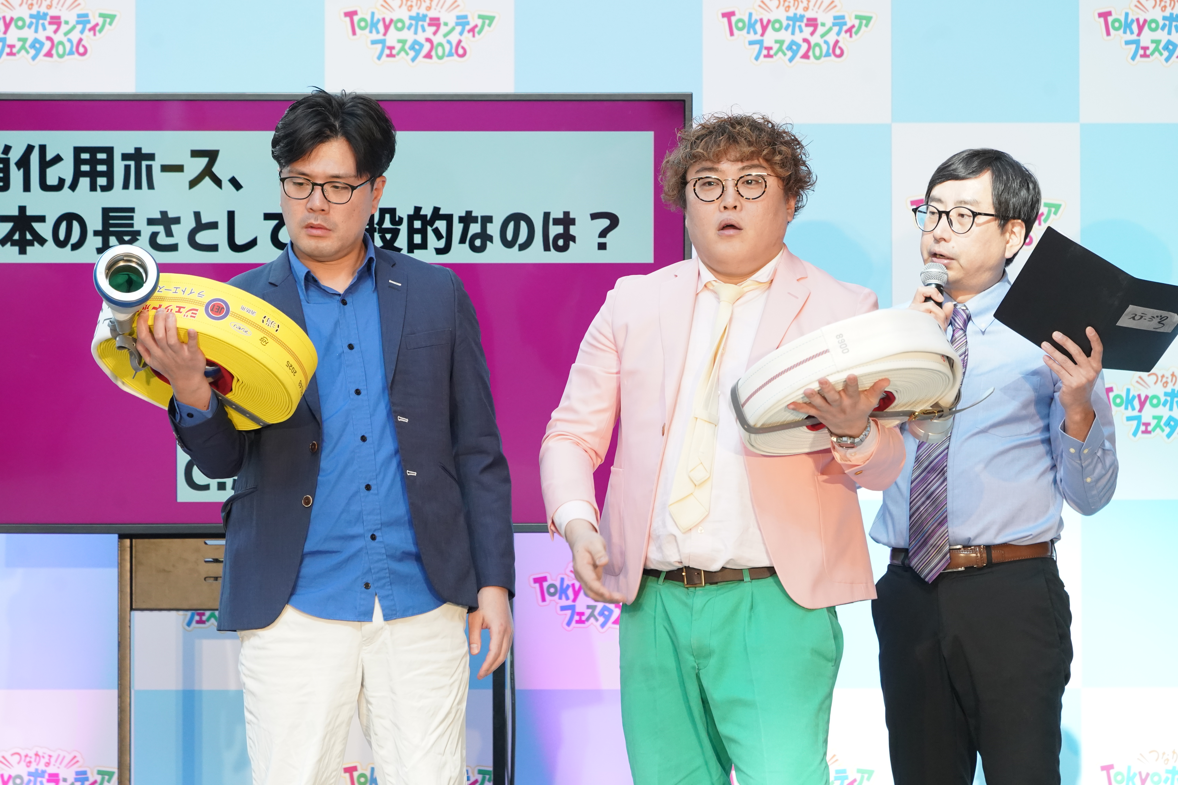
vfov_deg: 5.4
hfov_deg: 8.1
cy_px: 392
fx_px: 8278
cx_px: 589
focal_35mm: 253
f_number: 7.1
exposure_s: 1/320
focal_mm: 253
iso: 4000
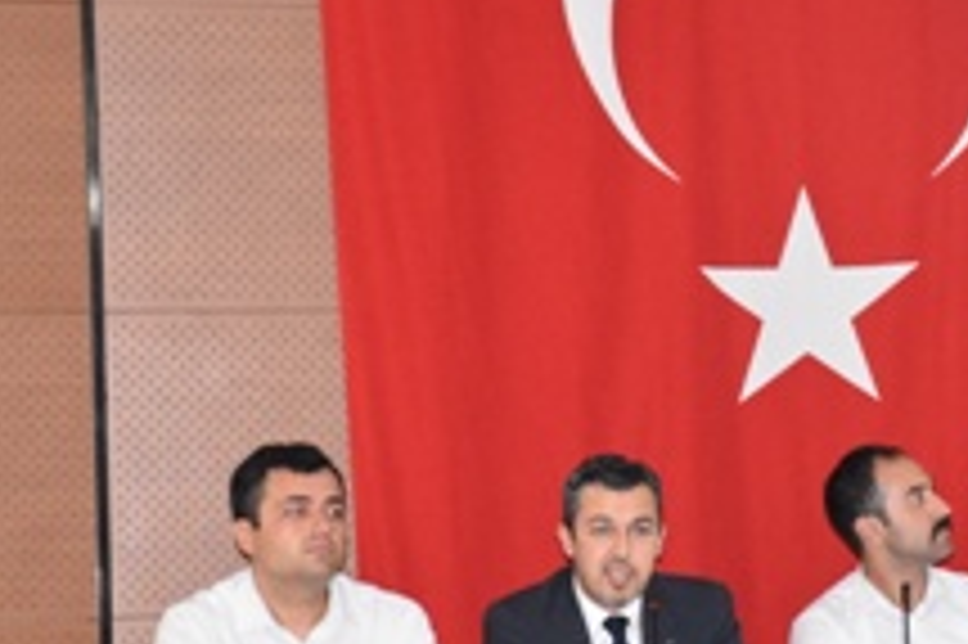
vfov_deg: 7.3
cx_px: 752
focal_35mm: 188
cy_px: 507
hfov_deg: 10.9
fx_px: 5051
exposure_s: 1/60
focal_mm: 60
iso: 6400
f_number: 5
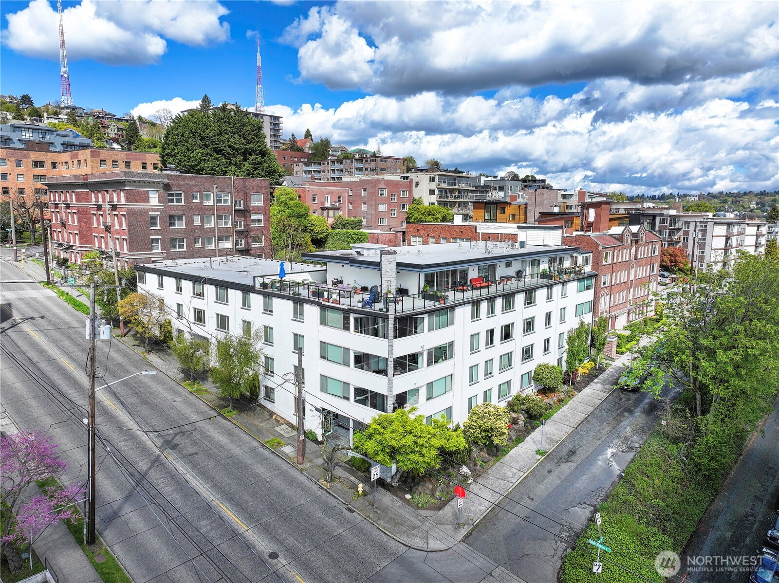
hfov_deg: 71.6
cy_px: 292
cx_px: 390
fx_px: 540
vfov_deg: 56.8
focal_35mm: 24
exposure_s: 1/2000
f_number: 2.8
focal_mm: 12.29
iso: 100
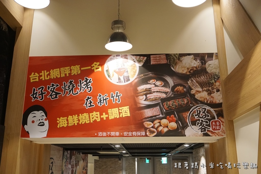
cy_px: 87
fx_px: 272
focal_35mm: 38
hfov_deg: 51.3
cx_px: 130
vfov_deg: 35.5
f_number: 4.5
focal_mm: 25
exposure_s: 1/160
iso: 1600
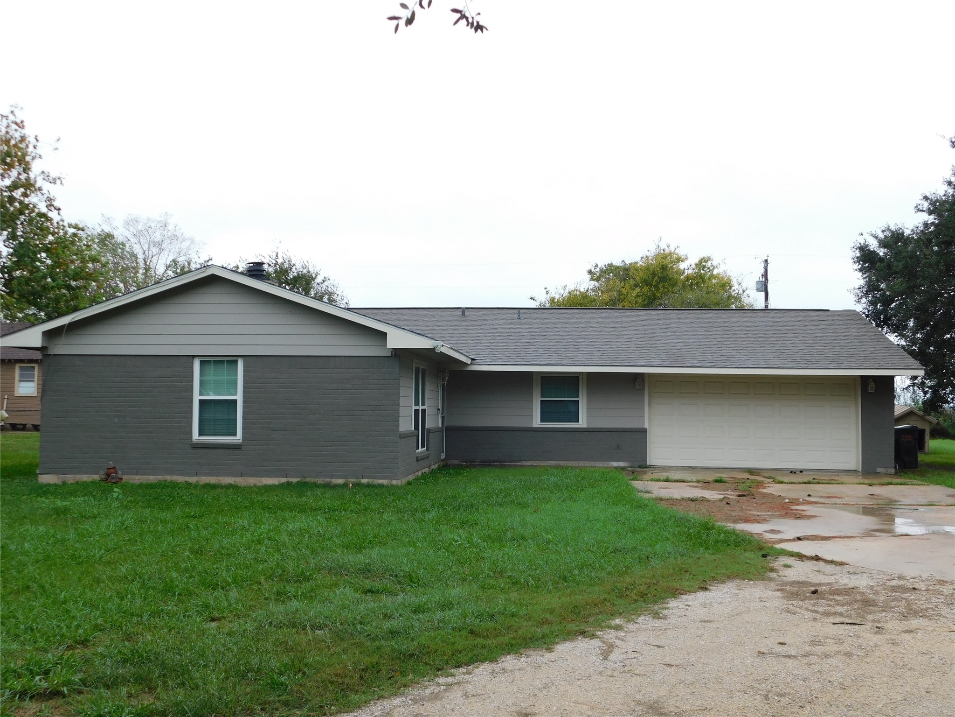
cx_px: 478
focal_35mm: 36
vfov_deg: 39.7
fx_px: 993
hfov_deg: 51.4
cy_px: 358
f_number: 3.5
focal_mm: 6.3
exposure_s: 1/125
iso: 125
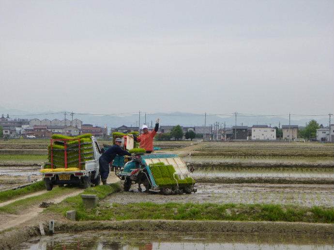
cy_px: 125
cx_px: 167
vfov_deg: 14.8
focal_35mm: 100
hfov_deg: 19.6
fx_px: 965
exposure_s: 1/320
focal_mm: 18
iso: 160
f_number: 5.7
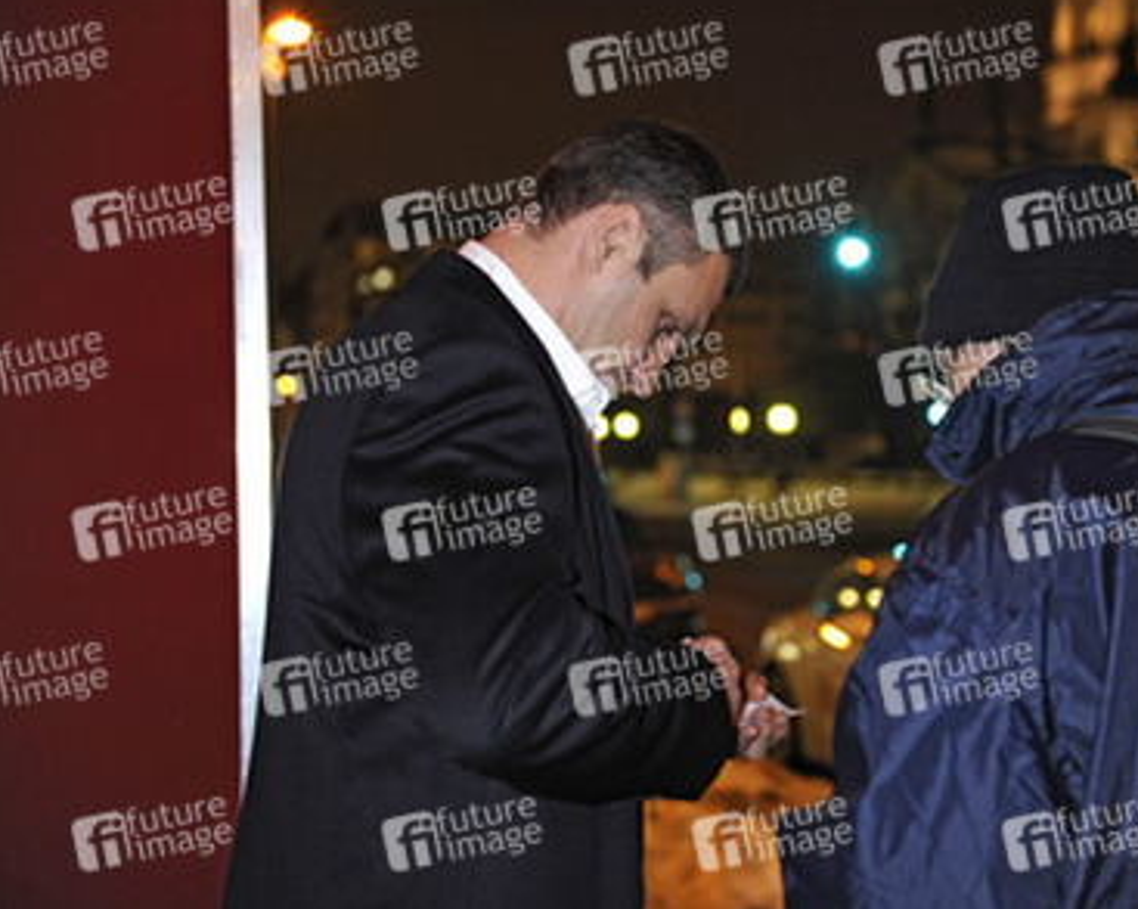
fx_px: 2019
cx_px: 690
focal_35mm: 60
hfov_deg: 31.4
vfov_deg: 25.4
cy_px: 447
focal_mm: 52
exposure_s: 1/40
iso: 1600
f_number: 2.8
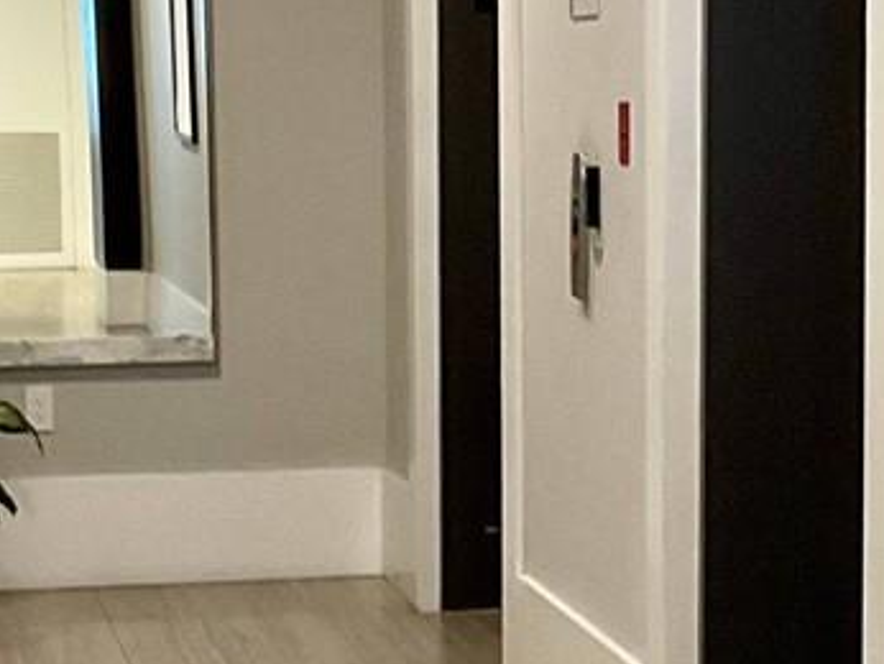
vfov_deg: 11.1
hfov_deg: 14.6
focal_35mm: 134
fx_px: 3424
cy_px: 419
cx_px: 733
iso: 100
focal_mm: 3
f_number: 1.8
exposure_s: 1/60
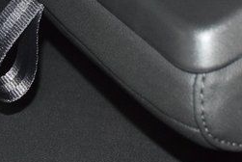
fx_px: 1111
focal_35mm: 165
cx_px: 212
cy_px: -73
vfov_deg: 8.2
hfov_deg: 12.4
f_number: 3.8
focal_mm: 27
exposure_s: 1/100
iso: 2800
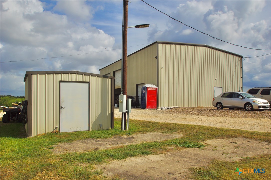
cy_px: 90
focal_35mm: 26
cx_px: 136
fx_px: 192
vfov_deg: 50.4
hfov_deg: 70.4
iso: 100
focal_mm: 17
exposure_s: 1/320
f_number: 13
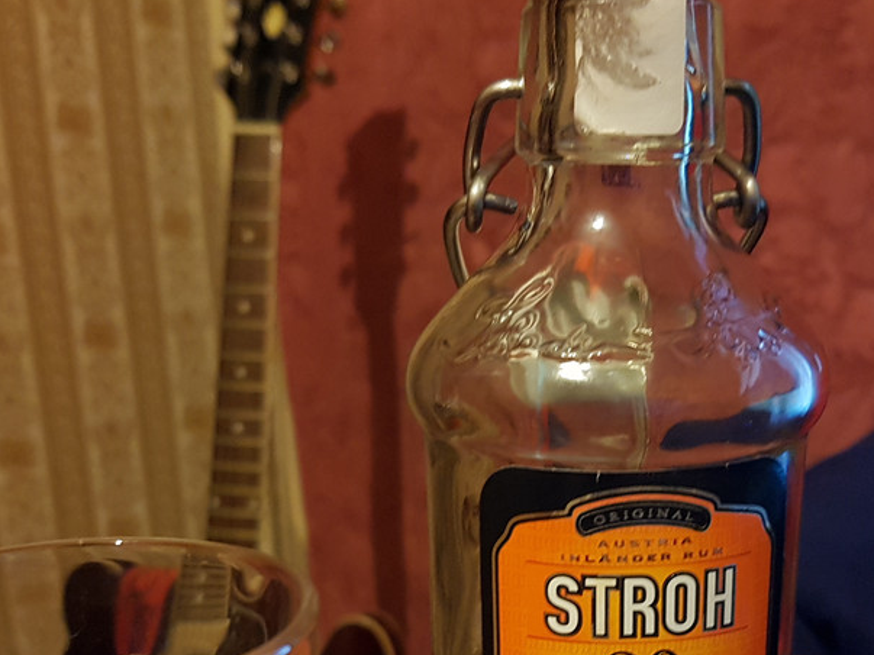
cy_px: 530
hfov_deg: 41.2
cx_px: 470
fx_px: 1161
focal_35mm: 46
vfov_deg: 30.7
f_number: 1.7
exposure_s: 1/10
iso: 250
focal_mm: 4.2
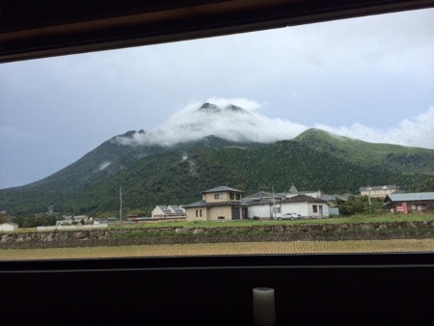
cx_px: 217
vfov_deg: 46.8
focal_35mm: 30
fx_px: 376
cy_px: 163
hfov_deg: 59.9
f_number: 2.2
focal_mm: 4.12
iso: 32
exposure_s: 1/1866
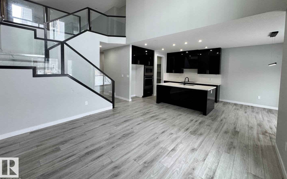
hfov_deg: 101.5
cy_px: 76
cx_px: 143
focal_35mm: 15
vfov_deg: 74.3
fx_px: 117
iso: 200
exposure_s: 1/120
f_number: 2.2
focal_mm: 2.22
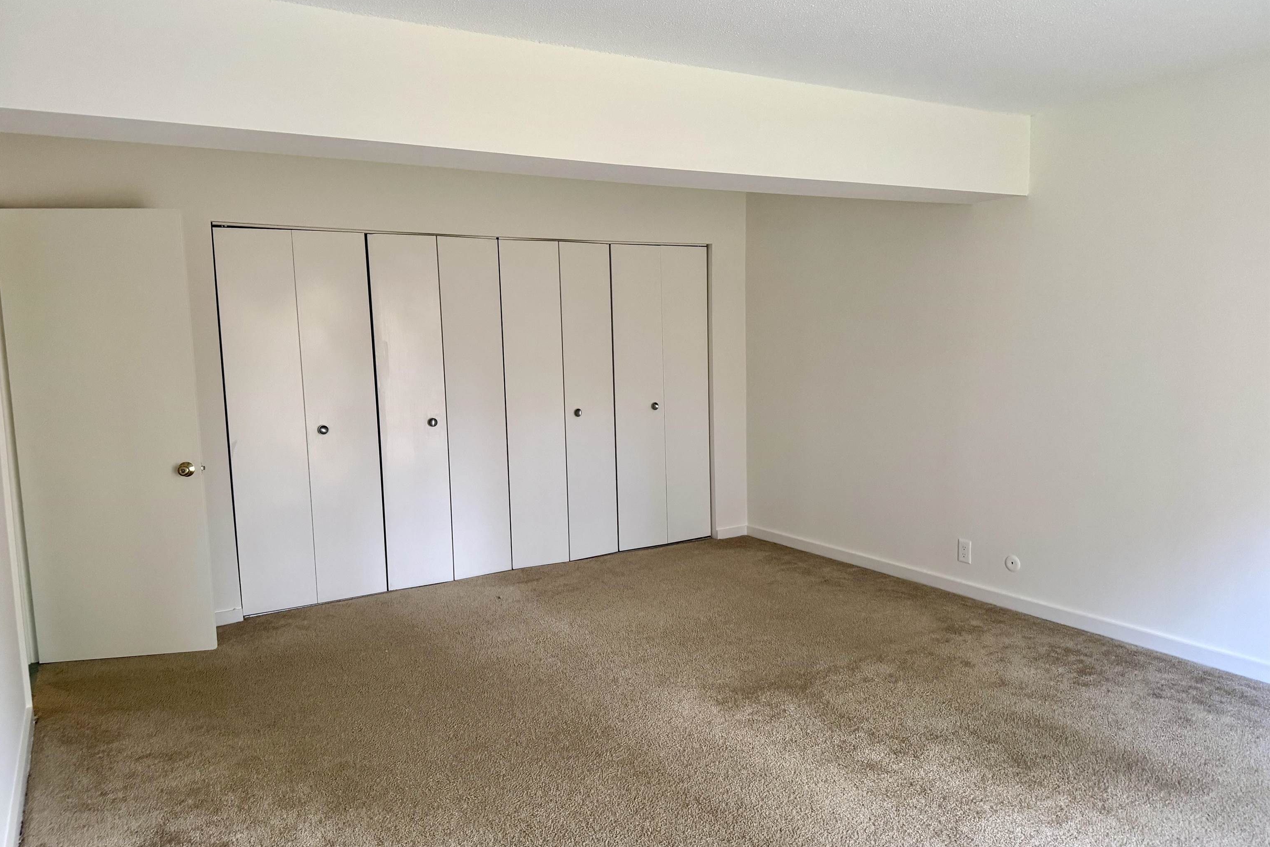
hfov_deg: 71.5
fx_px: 882
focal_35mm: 25
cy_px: 439
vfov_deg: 51.3
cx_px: 634
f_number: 1.78
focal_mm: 6.76
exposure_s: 1/60
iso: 400
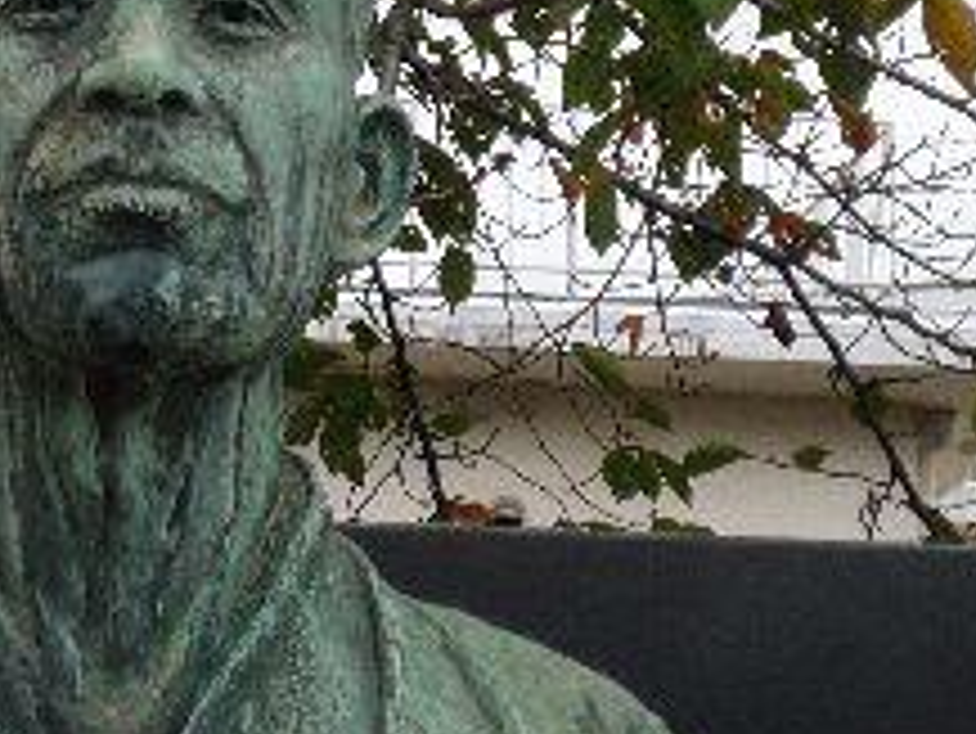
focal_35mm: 184
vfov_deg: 8.1
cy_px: 243
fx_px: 5191
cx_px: 99
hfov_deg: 10.7
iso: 100
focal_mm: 9.9
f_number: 4.5
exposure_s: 1/250
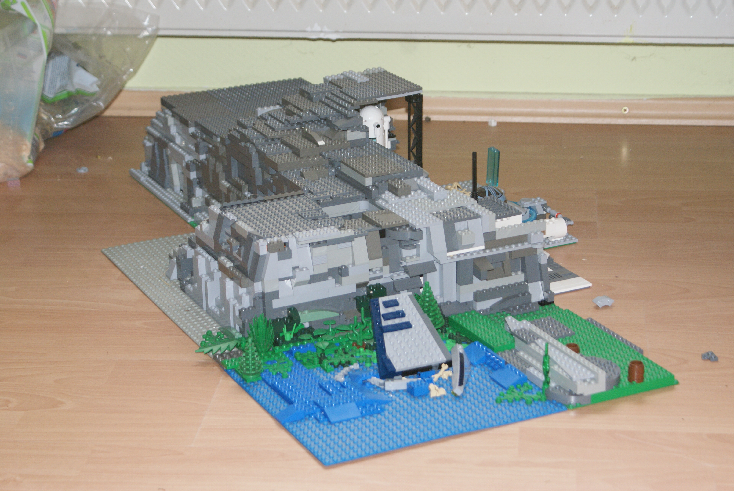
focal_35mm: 82
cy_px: 246
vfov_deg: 16.6
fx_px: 1684
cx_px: 367
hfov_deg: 24.6
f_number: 5.6
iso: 400
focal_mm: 55
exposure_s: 1/80
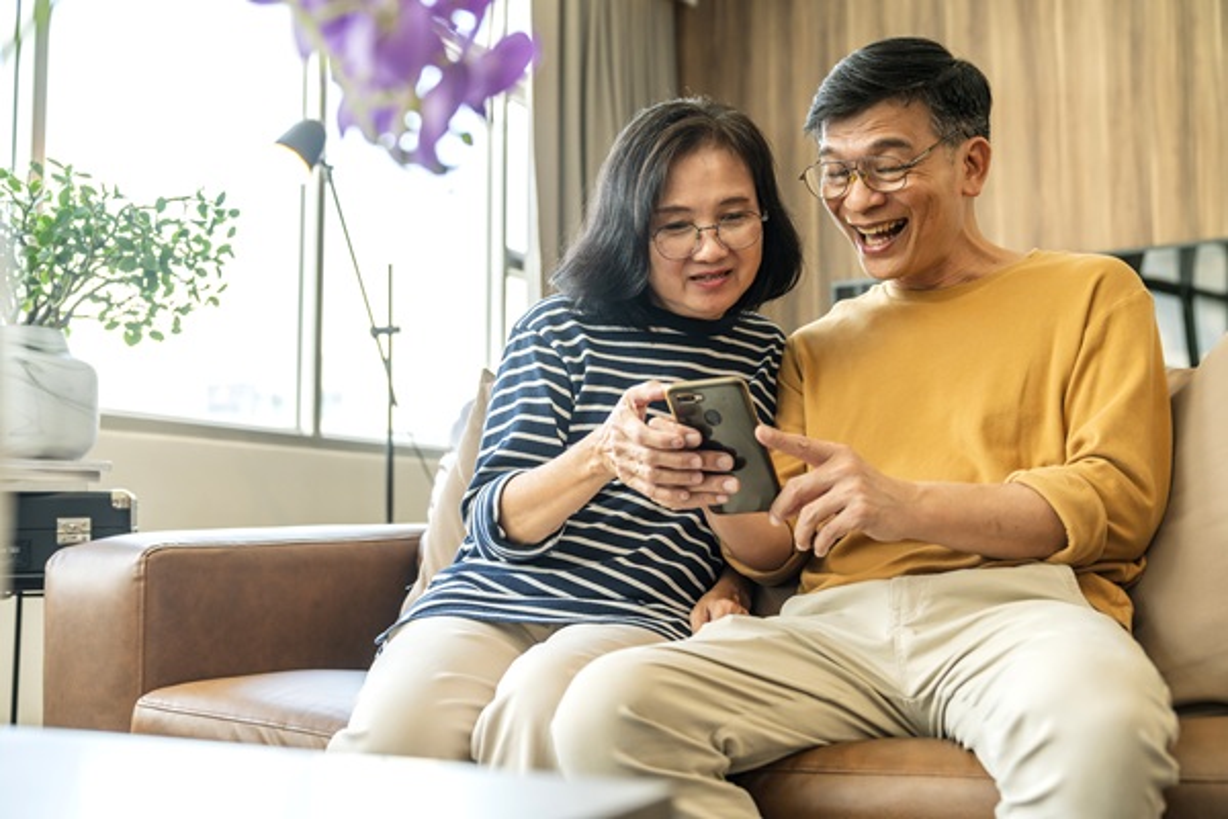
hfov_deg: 47.4
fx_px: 1398
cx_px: 614
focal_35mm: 41
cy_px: 410
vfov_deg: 32.6
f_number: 3.2
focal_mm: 41
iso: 400
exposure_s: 1/250
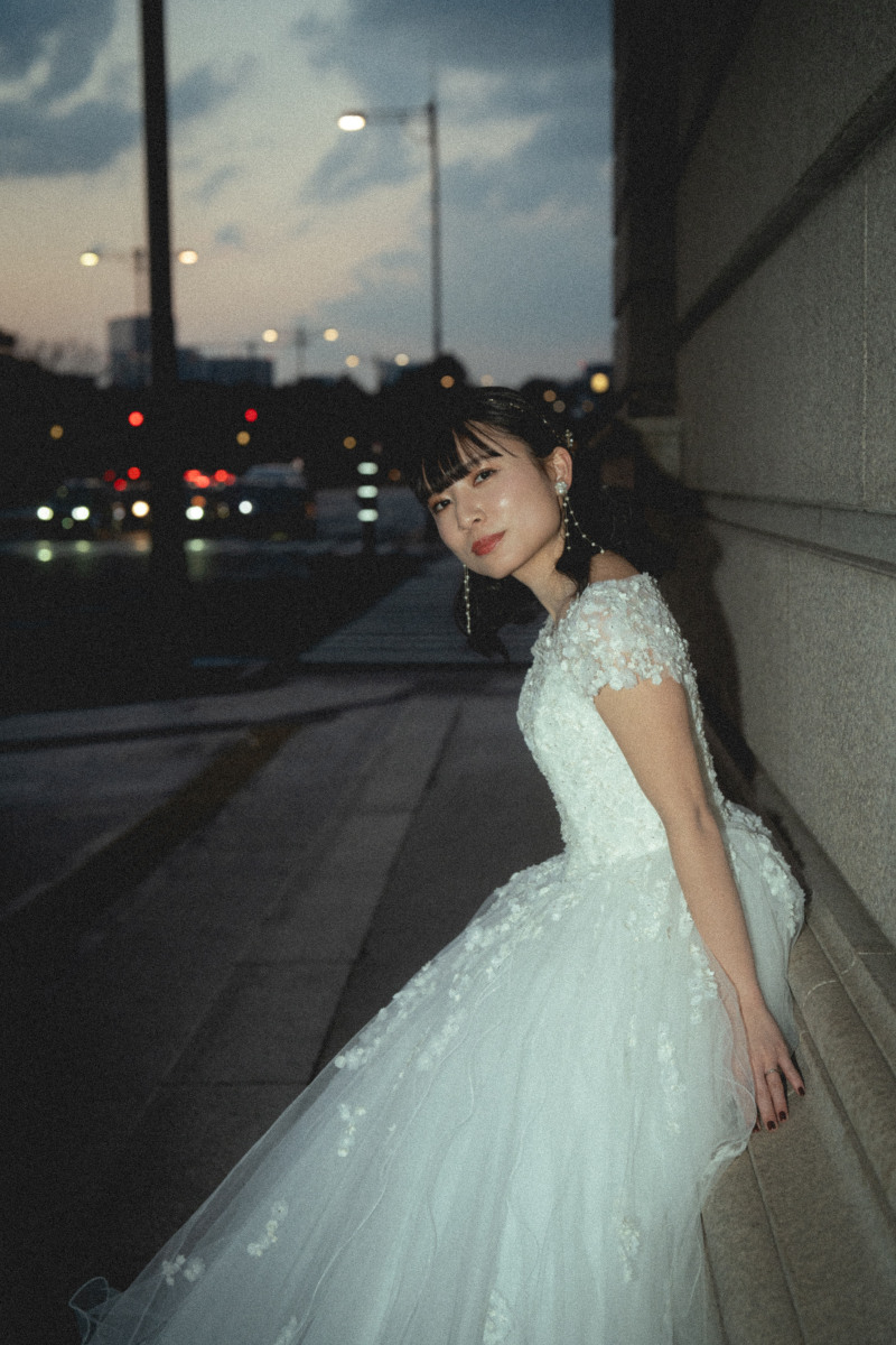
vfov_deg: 39.6
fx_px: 1867
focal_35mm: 50
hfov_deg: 27.0
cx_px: 448
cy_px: 672
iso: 800
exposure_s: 1/250
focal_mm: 50
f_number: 3.5
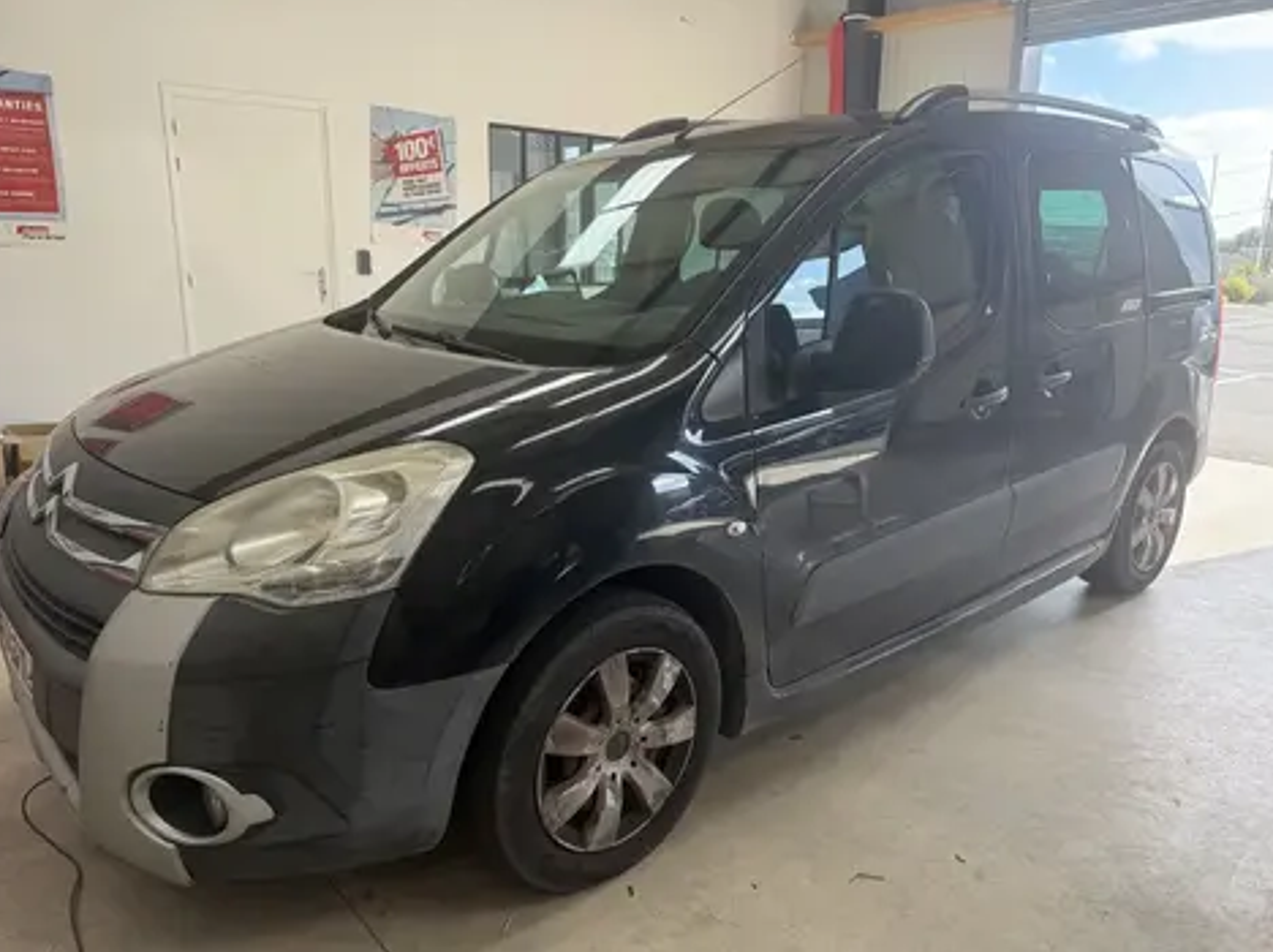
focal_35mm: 25
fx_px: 918
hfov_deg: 69.4
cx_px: 641
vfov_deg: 54.8
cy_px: 491
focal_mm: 6.76
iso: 100
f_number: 1.78
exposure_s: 1/445
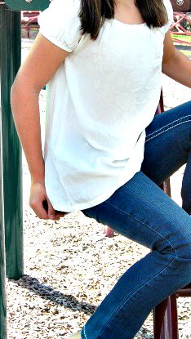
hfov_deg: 20.2
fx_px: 530
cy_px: 219
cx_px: 149
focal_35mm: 59
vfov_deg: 35.2
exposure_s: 1/250
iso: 200
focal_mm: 26
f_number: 8
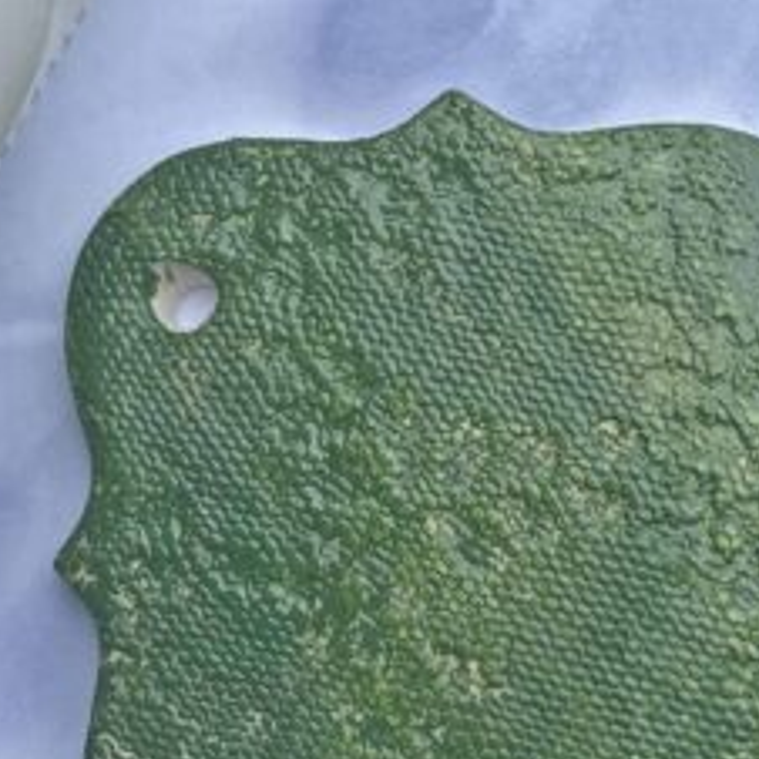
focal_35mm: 104
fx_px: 2580
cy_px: 212
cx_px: 591
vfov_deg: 16.7
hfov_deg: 16.6
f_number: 1.5
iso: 50
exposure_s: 1/2632
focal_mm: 5.7
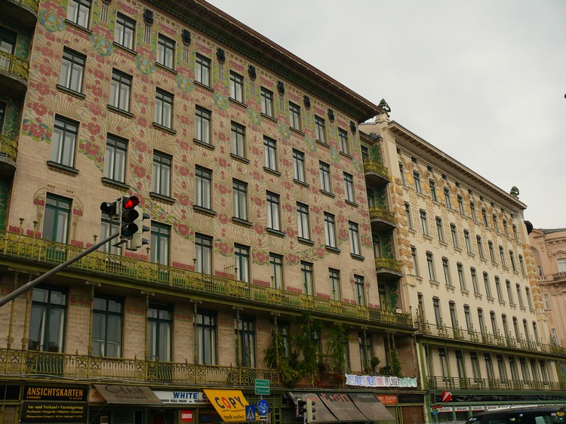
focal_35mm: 35
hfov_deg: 52.6
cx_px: 283
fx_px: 572
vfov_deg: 40.7
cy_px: 212
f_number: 4
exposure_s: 1/200
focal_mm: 7.4
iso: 100
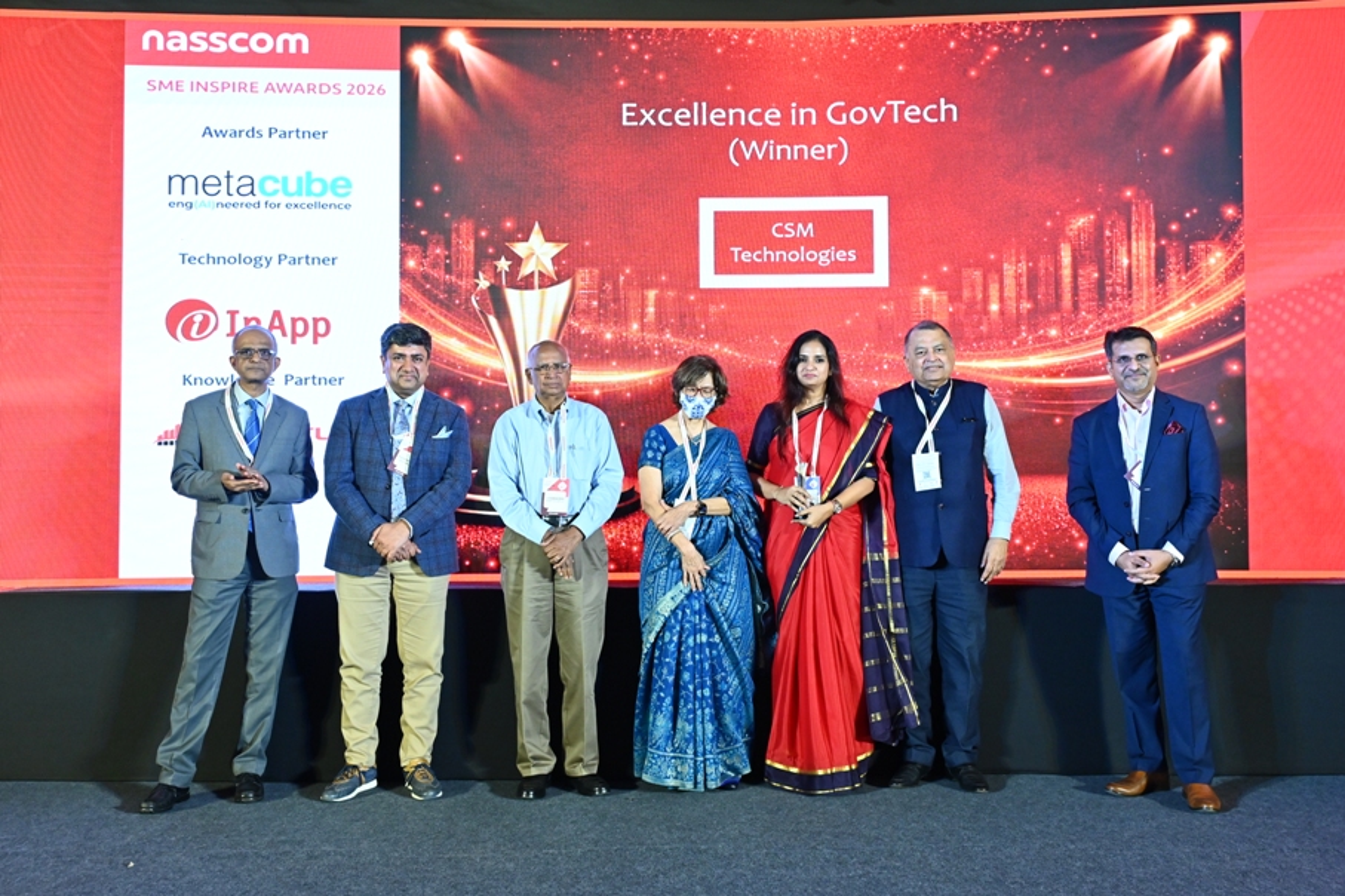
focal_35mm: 32
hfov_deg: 58.7
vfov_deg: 41.1
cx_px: 672
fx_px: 1195
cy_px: 448
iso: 3200
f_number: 6.3
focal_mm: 32
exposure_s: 1/160
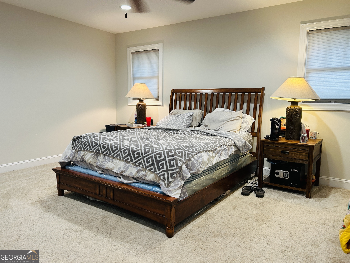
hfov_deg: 67.3
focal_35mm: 26
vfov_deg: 53.1
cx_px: 175
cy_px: 132
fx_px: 263
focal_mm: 5.7
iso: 100
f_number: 1.5
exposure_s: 1/60
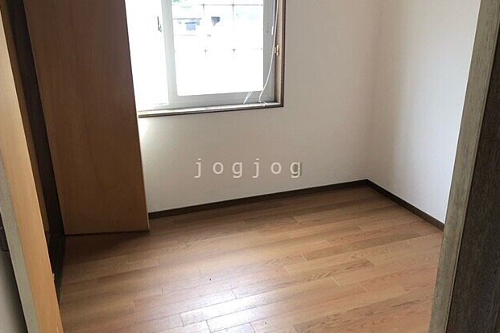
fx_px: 417
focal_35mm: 30
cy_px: 168
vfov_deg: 43.6
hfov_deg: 61.9
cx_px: 250
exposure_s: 1/30
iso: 32
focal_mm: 3.99
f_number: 1.8
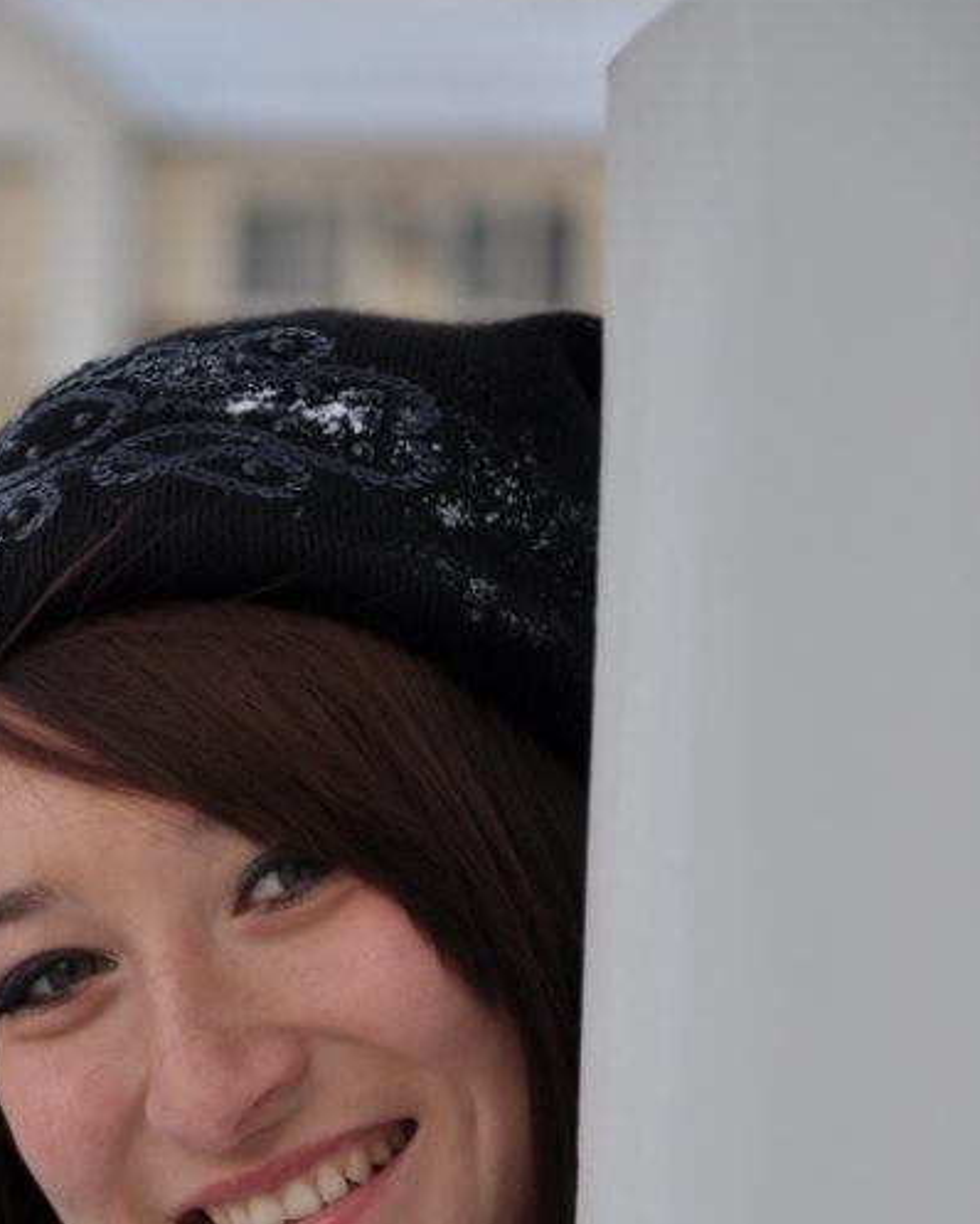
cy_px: 1066
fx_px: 11014
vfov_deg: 6.3
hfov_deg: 5.1
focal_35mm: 304
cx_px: 153
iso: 220
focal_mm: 105
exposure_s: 1/250
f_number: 5.6
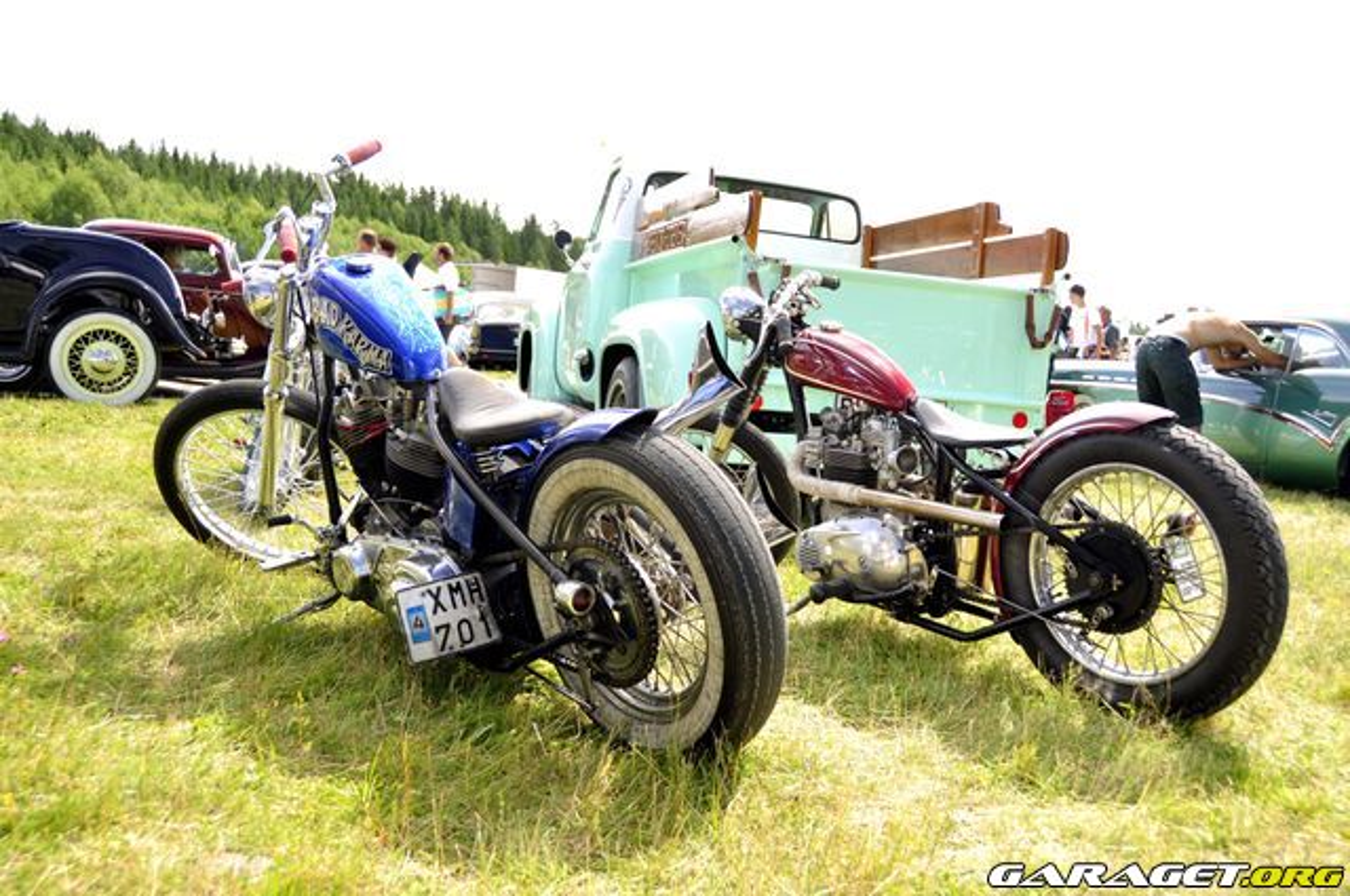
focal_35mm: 33
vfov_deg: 39.9
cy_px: 448
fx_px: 1236
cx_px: 675
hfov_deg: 57.3
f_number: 4.5
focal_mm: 22
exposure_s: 1/80
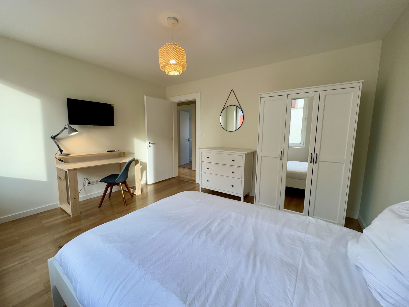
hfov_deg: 102.1
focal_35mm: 14
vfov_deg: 85.7
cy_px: 154
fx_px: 165
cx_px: 204
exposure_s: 1/100
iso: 64
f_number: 2.2
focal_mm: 2.22
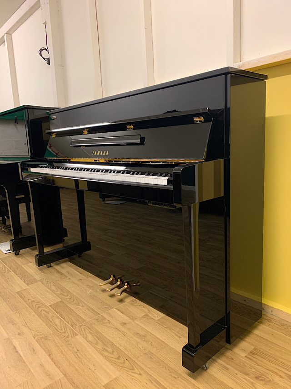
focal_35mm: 26
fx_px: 291
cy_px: 194
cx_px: 146
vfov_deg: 67.3
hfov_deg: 53.1
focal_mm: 4.25
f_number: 1.8
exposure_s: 1/50
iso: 250
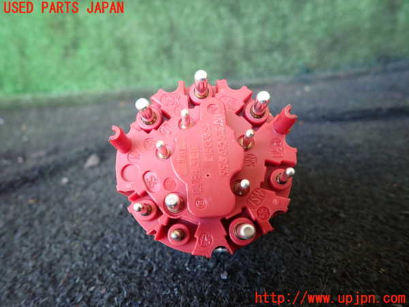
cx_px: 204
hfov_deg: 69.4
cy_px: 154
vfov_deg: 54.9
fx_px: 295
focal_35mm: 25
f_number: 2
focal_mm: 4.5
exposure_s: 1/40
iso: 200
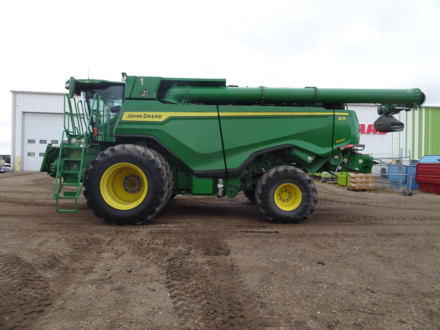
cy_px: 165
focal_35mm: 24
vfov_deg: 56.8
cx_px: 220
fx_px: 305
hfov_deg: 71.6
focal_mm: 4.1
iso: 80
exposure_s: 1/160
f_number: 3.5
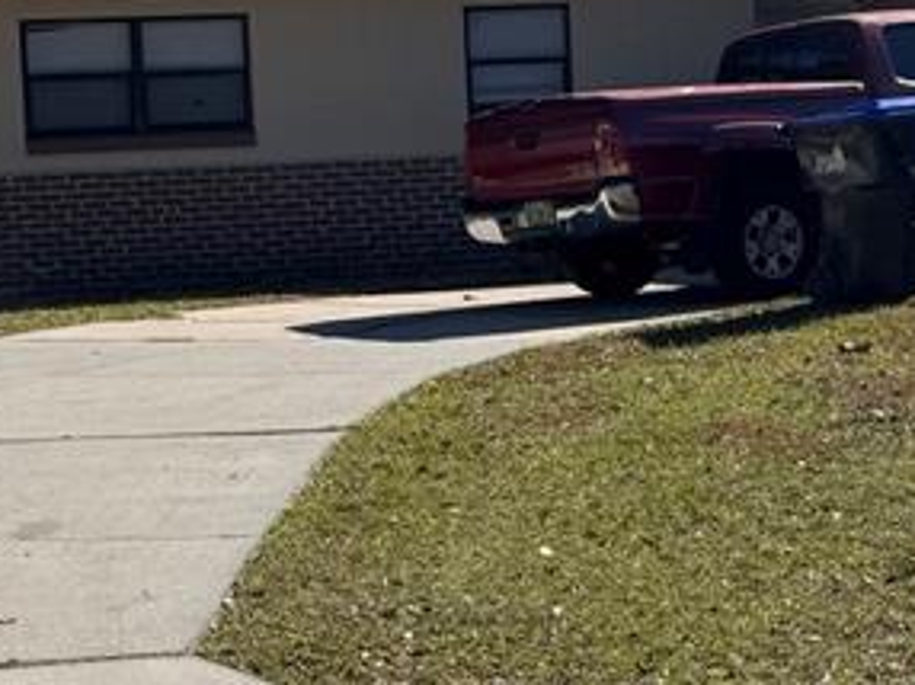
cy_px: 227
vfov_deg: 17.1
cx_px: 387
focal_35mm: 86
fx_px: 2271
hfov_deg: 22.8
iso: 80
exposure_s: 1/5814
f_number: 1.78
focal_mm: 6.76
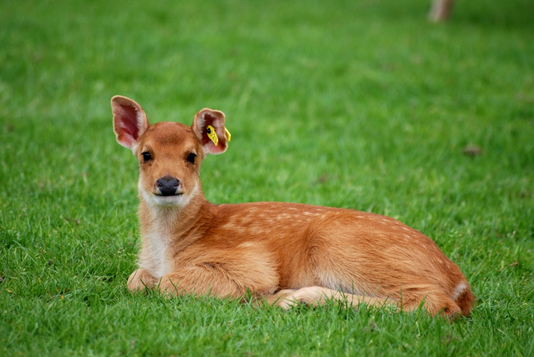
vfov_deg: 3.8
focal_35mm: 360
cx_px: 267
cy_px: 178
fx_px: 5345
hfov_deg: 5.7
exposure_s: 1/500
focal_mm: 240
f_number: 5.3
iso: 180
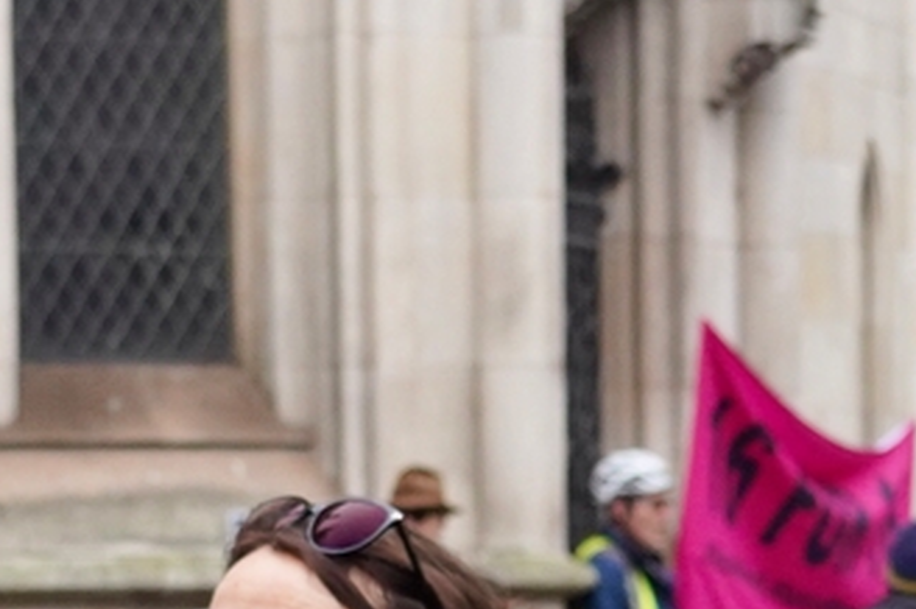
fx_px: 5821
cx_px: 824
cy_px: 1225
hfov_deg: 9.0
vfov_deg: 5.8
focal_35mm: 229
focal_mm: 30
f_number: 4
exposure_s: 1/800
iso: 800
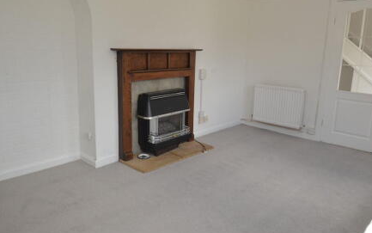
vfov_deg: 43.7
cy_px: 106
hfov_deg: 65.4
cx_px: 176
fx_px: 290
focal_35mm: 29
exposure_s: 1/80
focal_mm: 17
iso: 400
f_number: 8
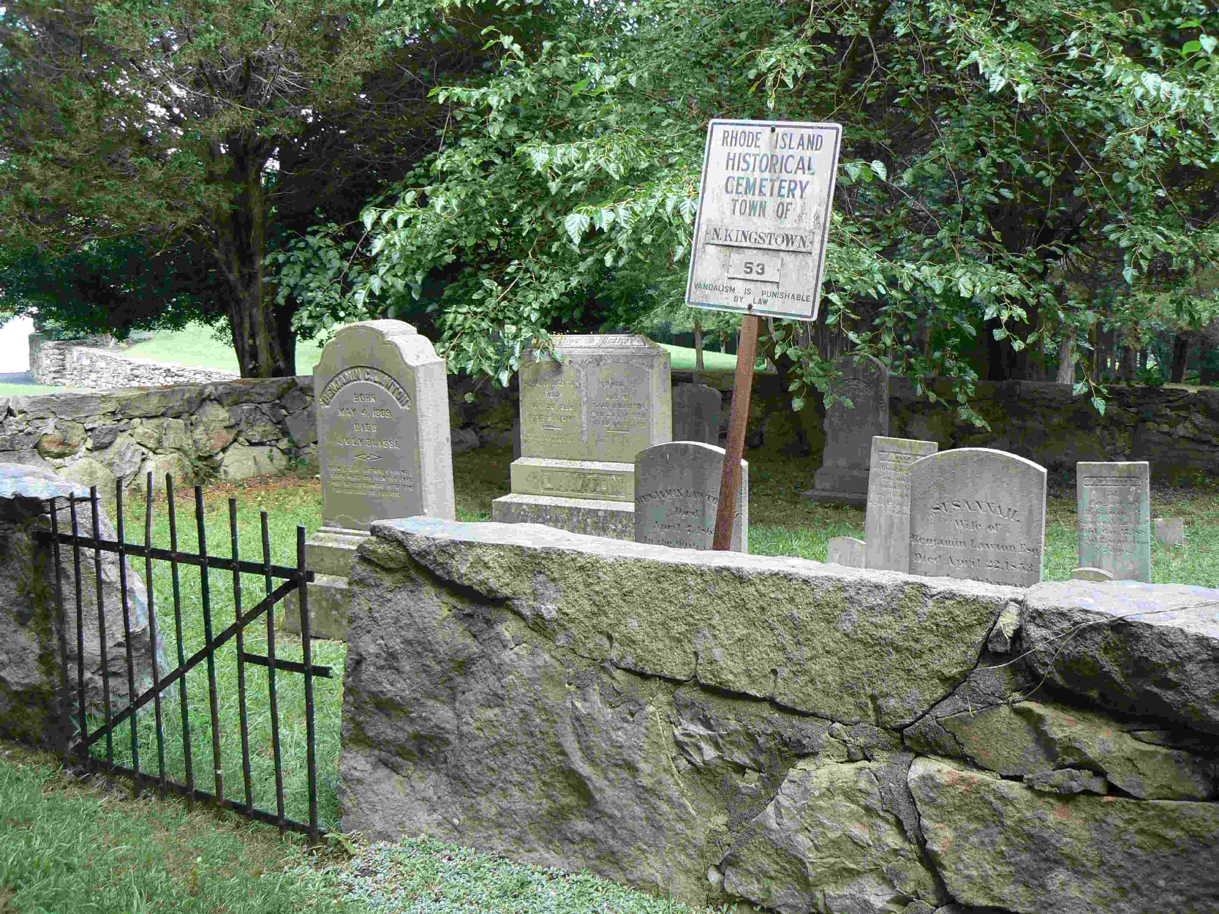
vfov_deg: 39.7
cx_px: 610
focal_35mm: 36
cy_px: 457
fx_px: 1268
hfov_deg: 51.4
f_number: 2.8
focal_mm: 6
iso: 80
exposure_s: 1/50
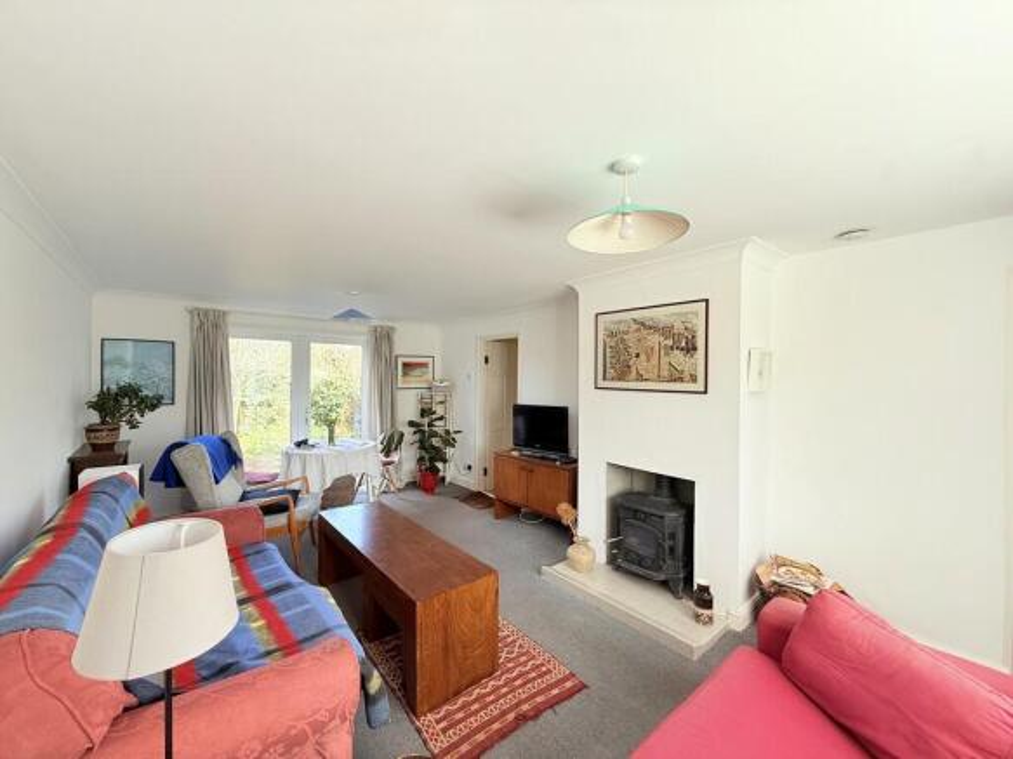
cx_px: 506
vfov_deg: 85.7
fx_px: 410
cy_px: 380
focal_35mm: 14
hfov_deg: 102.1
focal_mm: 2.22
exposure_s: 1/116
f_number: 2.2
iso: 50
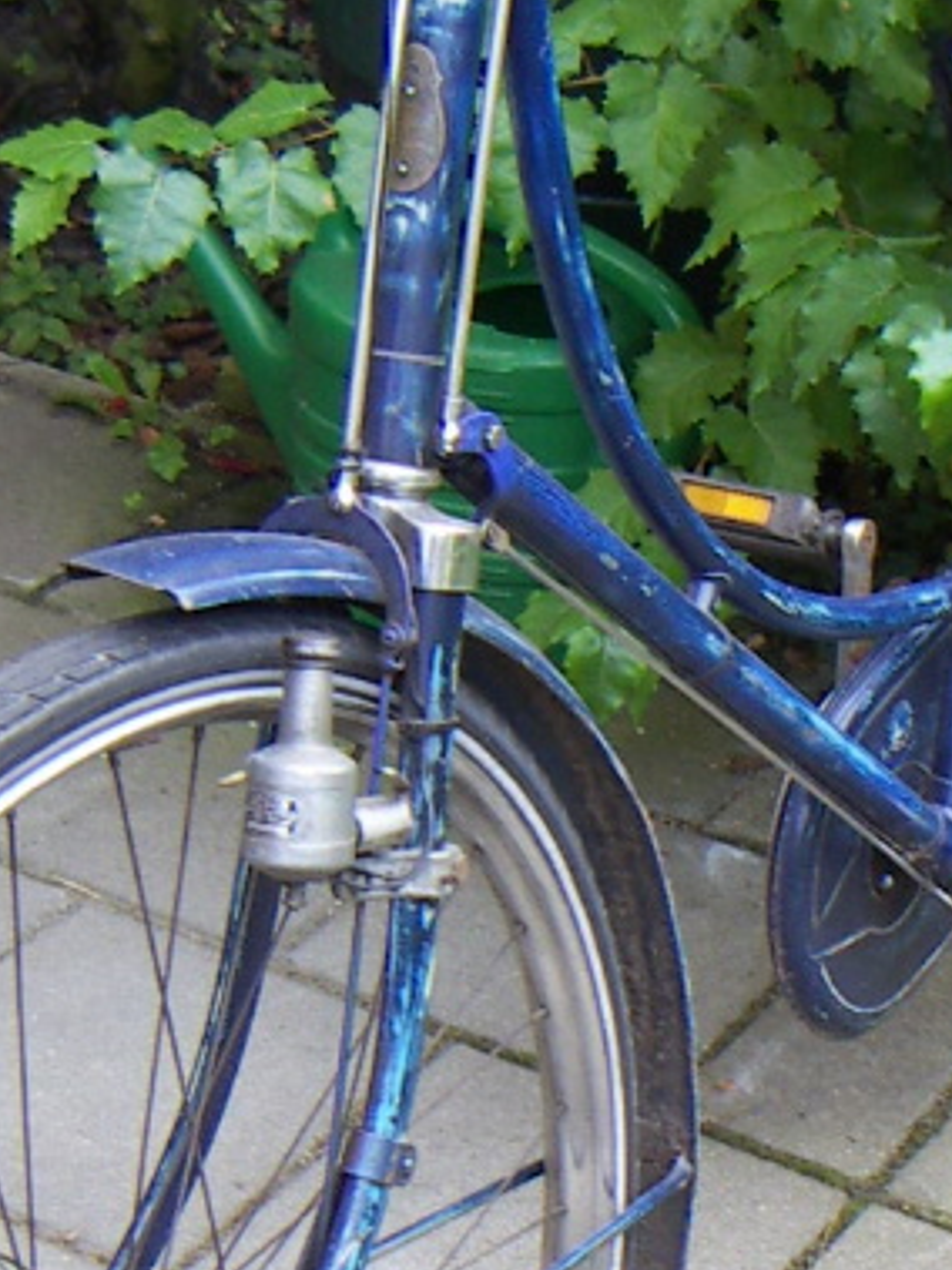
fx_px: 3486
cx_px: 704
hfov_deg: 15.5
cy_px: 754
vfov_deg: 20.6
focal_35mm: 95
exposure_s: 1/80
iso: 50
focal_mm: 4.7
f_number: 2.8
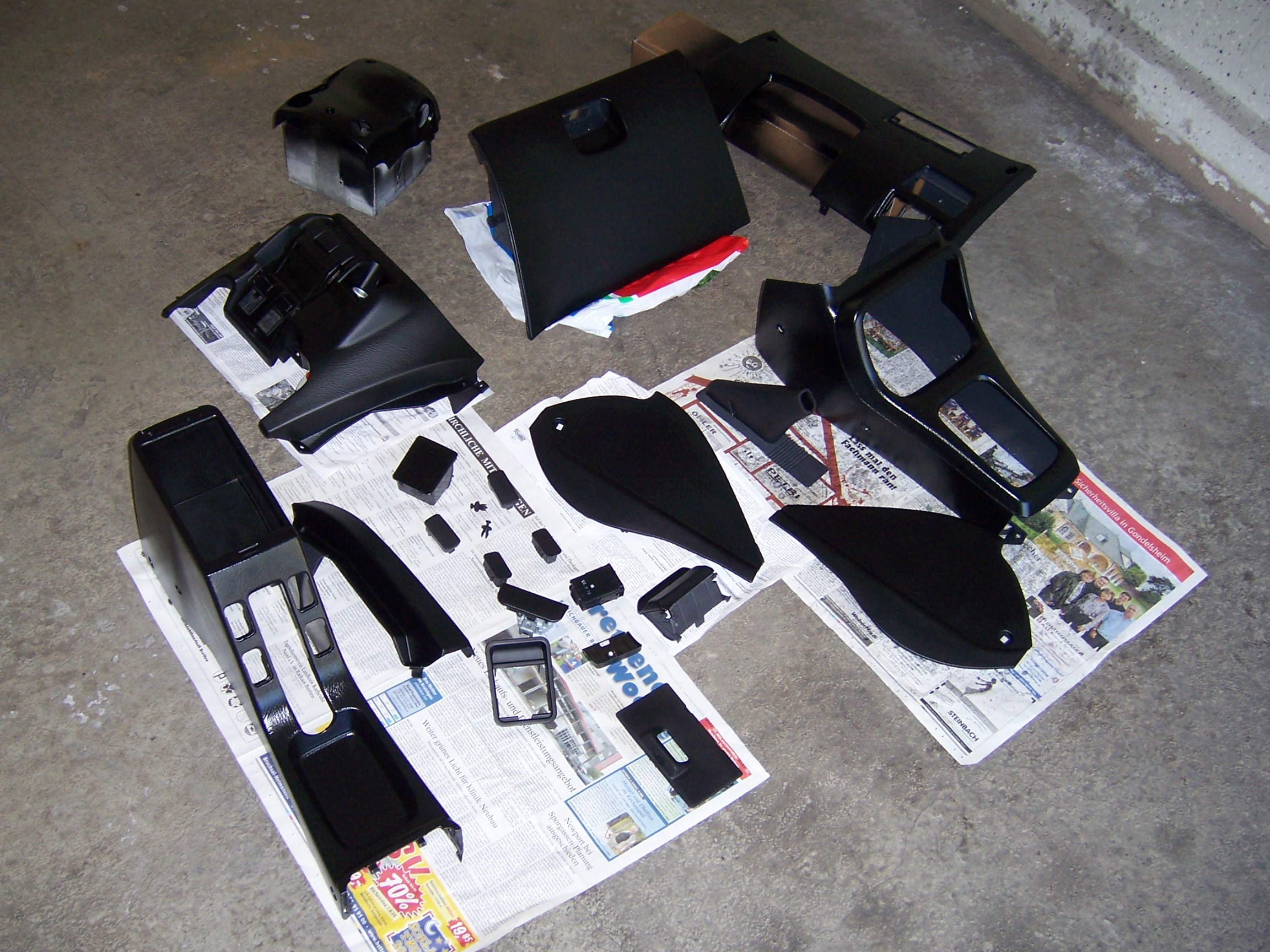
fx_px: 1321
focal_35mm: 36
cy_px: 476
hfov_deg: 51.4
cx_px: 635
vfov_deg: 39.7
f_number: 2.8
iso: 125
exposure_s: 1/60
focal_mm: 6.2
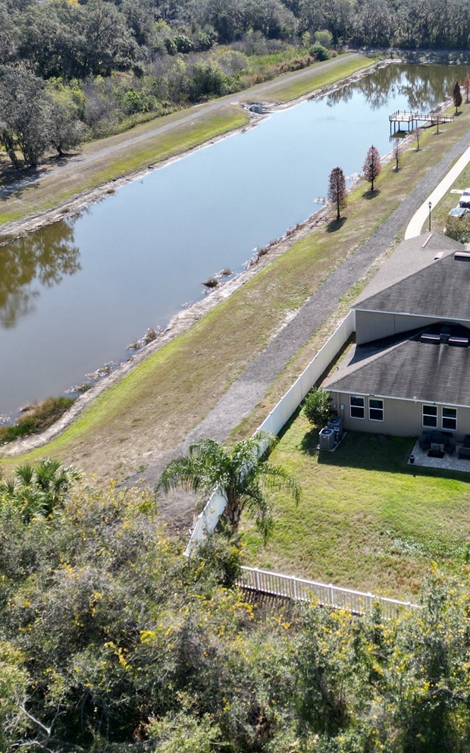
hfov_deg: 29.8
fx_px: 841
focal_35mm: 41
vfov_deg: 48.1
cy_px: 327
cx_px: 428
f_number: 1.7
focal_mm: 6.72
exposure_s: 1/2500
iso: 150
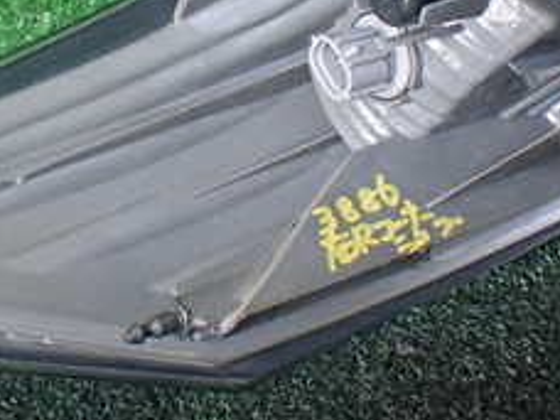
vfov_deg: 18.1
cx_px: 224
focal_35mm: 79
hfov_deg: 24.7
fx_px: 1278
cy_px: -10
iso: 500
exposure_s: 1/125
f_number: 2.3
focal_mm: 5.4
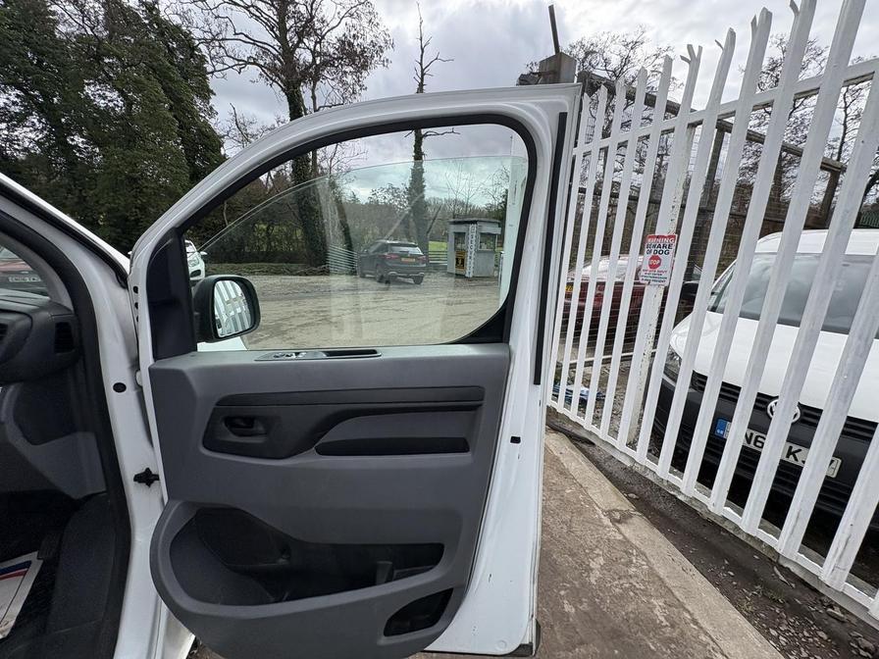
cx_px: 440
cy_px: 330
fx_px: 356
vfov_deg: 85.7
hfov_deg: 102.1
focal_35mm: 14
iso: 64
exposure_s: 1/840
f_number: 2.2
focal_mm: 2.22
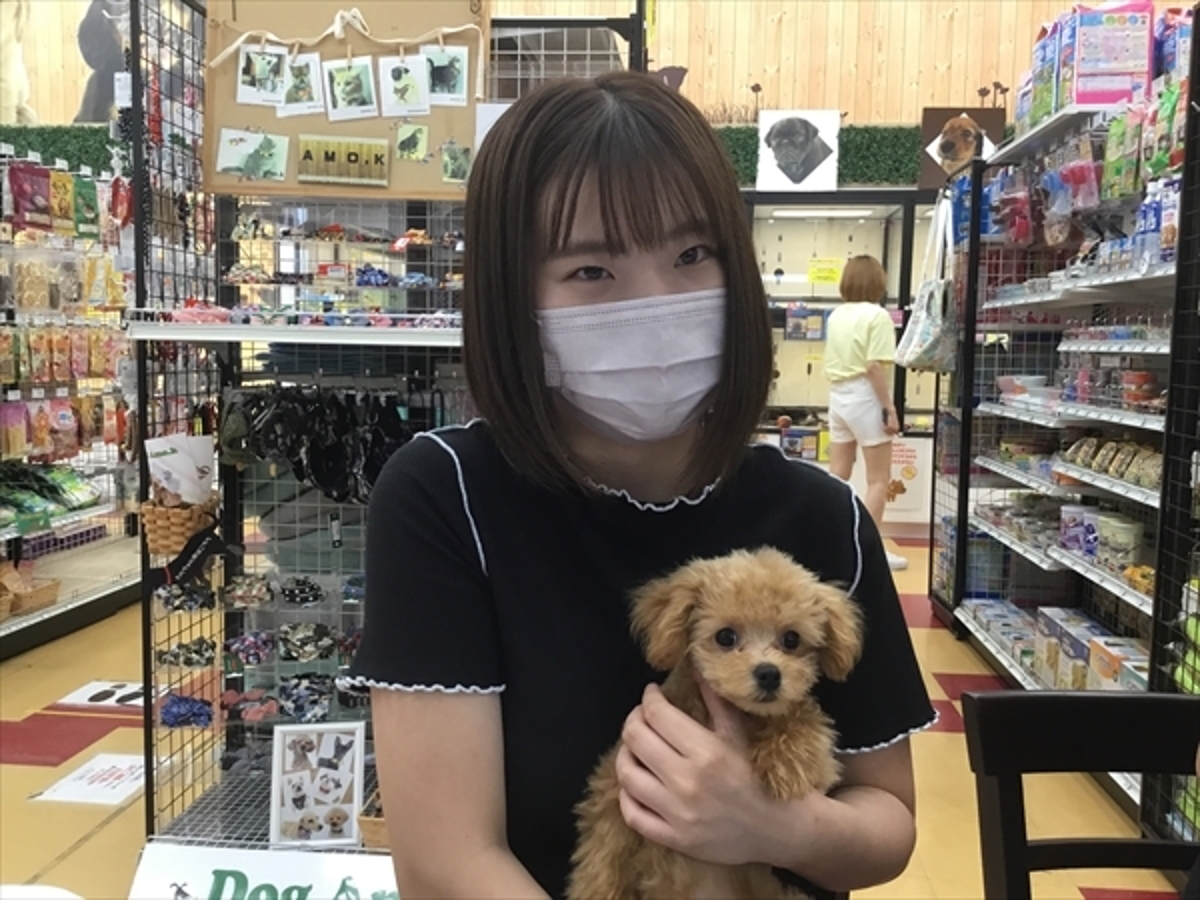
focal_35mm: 31
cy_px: 450
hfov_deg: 58.4
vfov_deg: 45.4
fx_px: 1075
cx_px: 600
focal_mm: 3.3
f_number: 2.4
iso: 50
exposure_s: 1/30
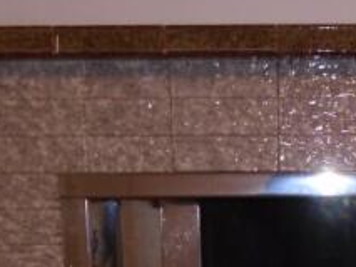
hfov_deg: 26.5
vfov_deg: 19.2
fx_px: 731
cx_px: 318
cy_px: 343
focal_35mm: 71
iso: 200
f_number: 3.2
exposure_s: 1/30
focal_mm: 4.6
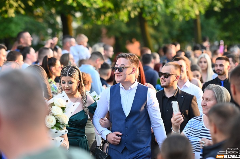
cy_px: 78
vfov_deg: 8.9
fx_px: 1019
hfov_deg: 13.4
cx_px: 122
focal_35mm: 153
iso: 800
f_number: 2.8
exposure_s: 1/1000
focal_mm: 135
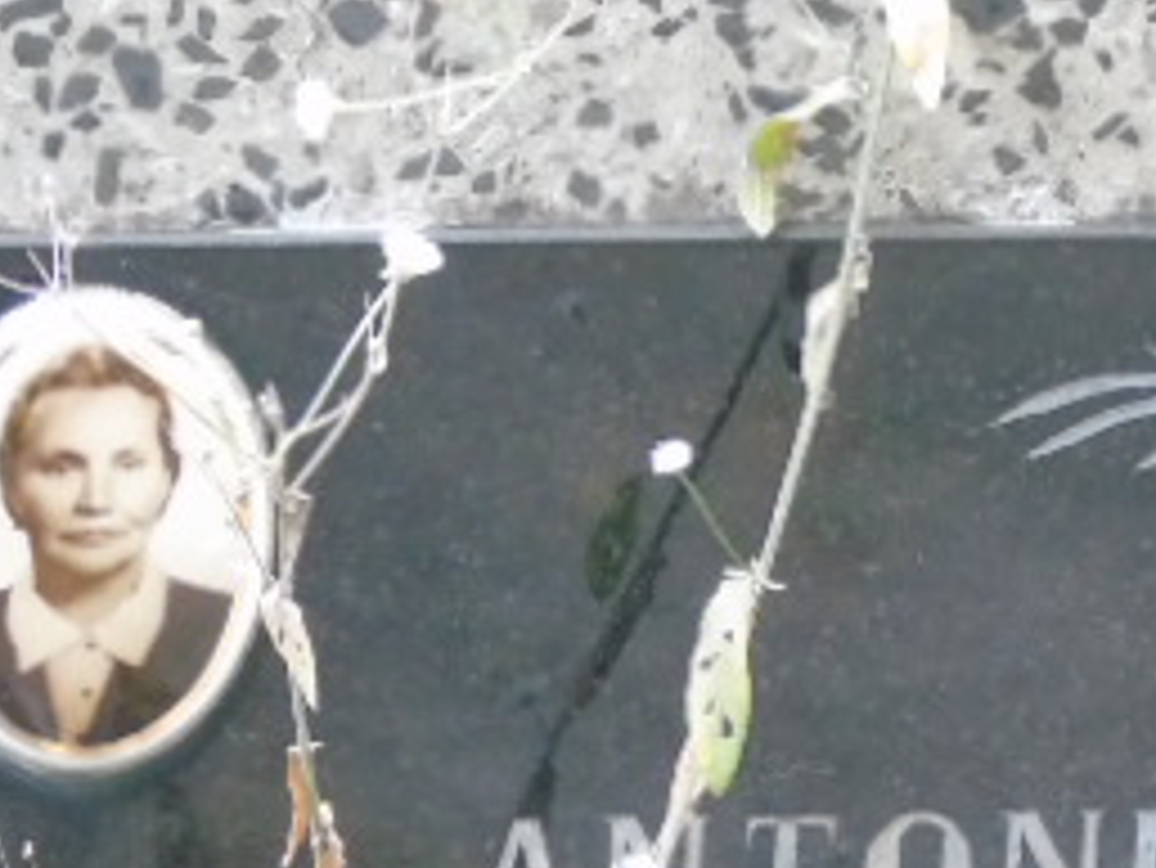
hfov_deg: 5.6
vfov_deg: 4.2
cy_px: 1039
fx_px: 11794
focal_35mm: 353
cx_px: 909
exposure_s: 1/60
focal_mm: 25
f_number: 4.7
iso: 800
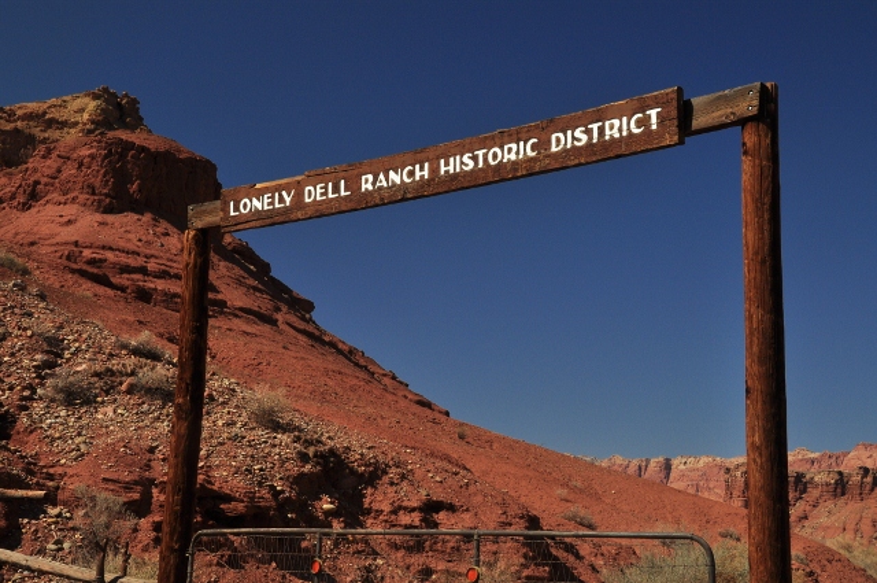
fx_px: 1387
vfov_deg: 23.7
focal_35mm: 57
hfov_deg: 35.1
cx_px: 438
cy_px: 292
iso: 200
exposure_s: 1/180
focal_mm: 38
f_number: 16
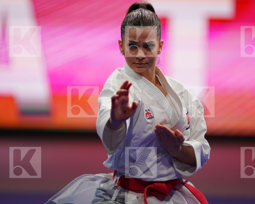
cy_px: 102
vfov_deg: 3.4
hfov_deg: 4.3
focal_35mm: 452
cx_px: 141
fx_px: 3411
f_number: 2.8
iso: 1000
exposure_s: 1/500
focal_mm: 400
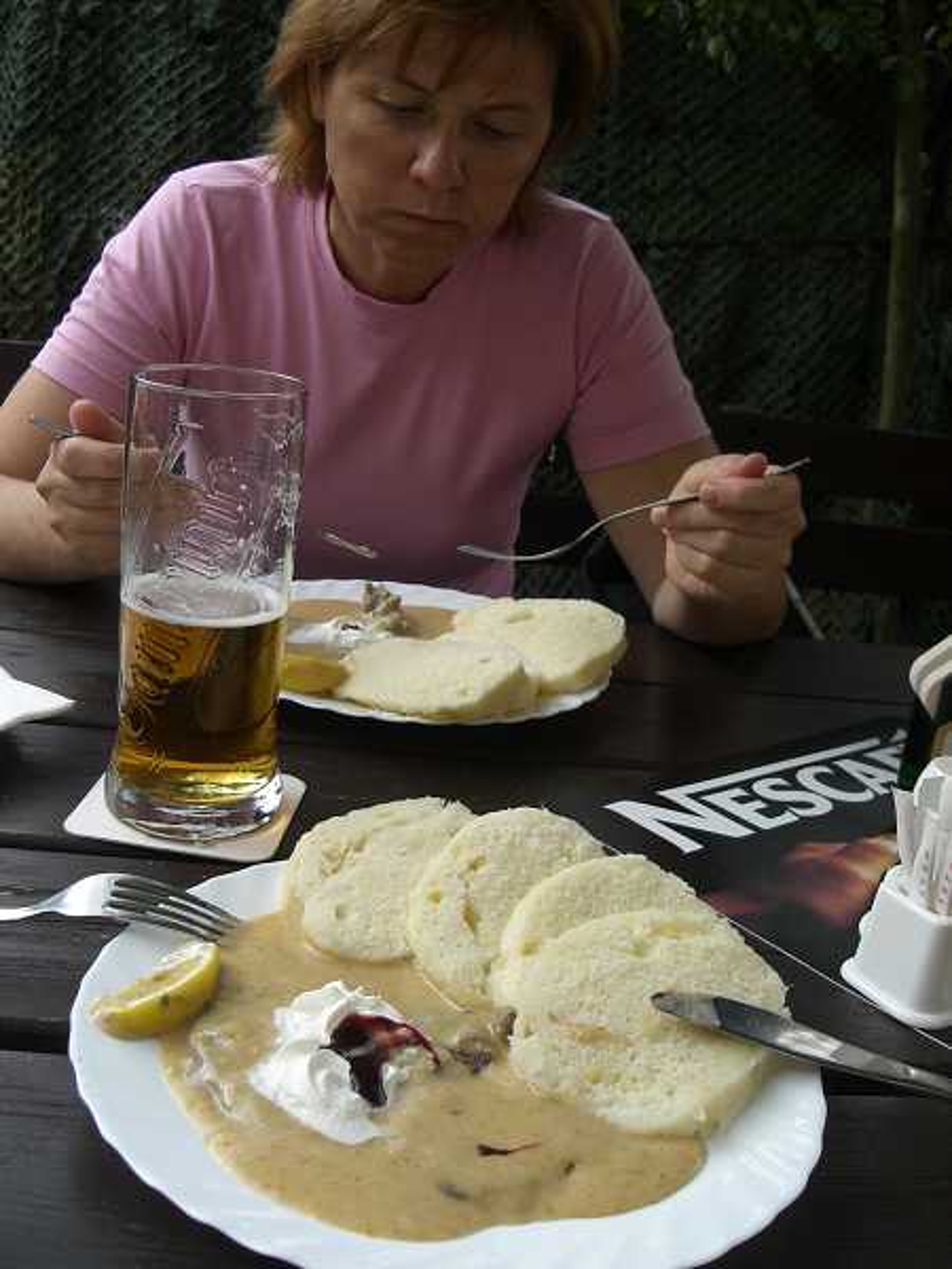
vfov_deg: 49.0
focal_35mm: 38
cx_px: 476
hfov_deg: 37.7
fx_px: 1393
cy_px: 634
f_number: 3.1
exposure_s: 1/125
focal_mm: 6.3
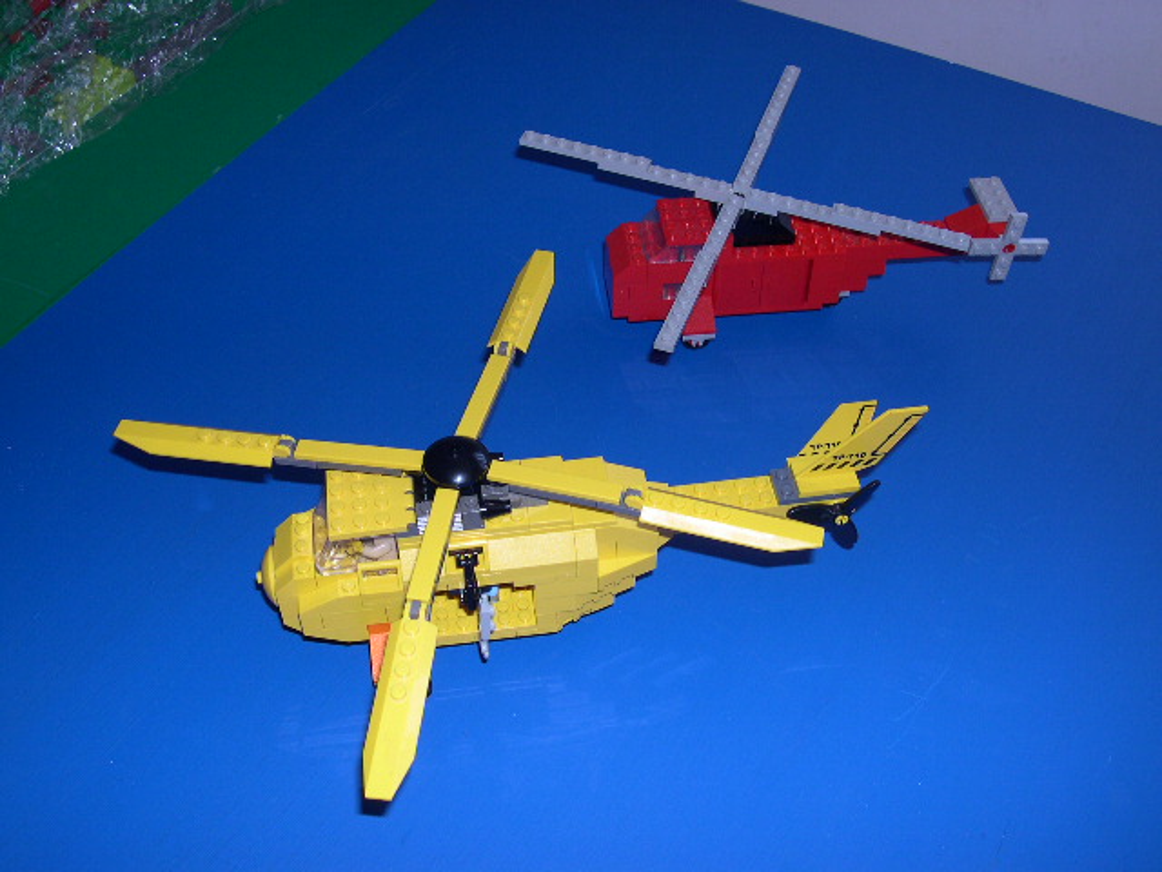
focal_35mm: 38
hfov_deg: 49.0
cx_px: 581
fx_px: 1276
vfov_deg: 37.7
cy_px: 436
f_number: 7.6
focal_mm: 8
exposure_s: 1/30
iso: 100
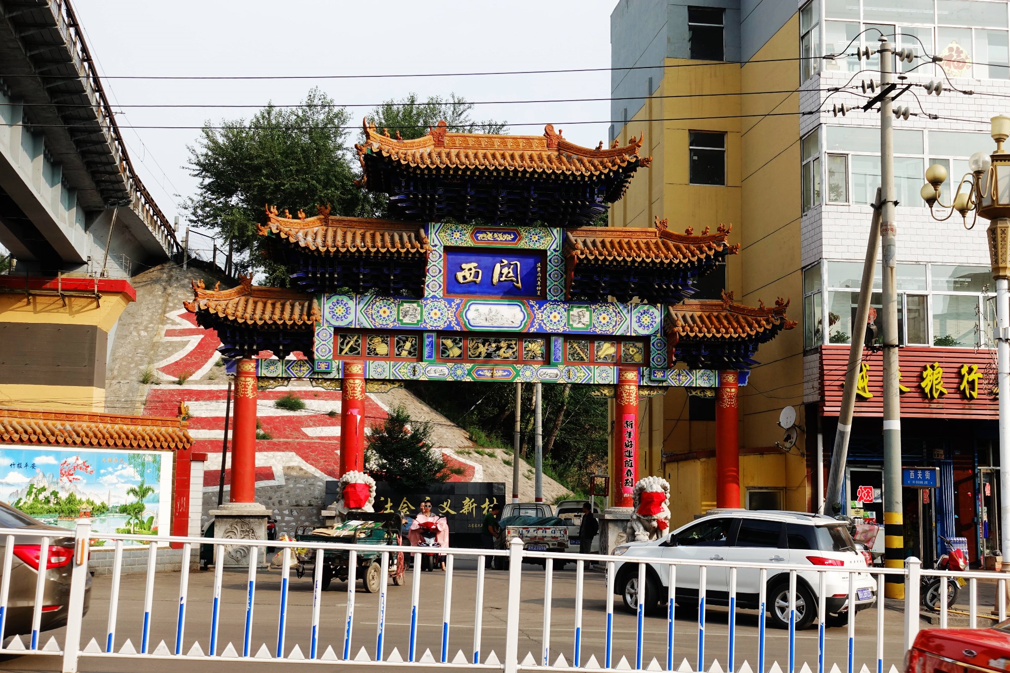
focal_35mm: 44
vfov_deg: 30.5
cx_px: 505
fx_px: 1234
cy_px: 336
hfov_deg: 44.5
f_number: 4
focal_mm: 16.17
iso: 125
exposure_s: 1/640
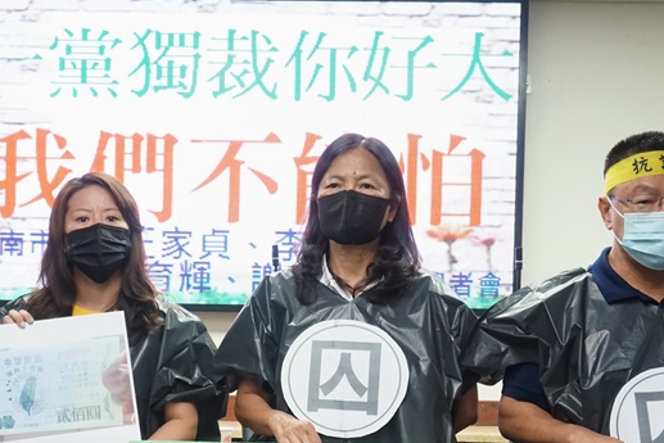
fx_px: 1365
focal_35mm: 74
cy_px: 366
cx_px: 238
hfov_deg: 27.2
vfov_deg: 18.2
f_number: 5
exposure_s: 1/100
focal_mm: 25
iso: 1250
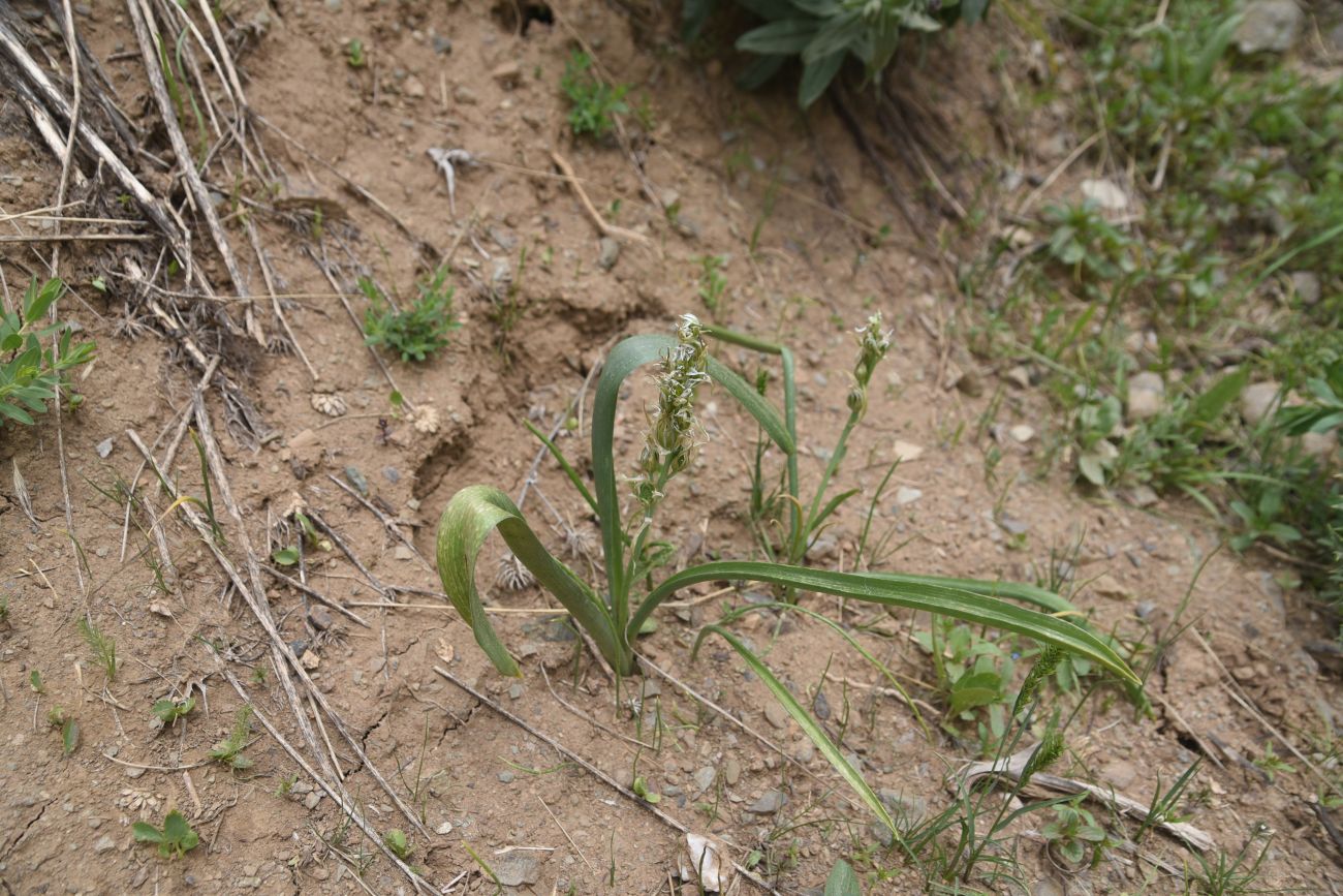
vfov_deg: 27.0
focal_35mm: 50
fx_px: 1865
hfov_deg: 39.6
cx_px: 672
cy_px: 448
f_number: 5
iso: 160
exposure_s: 1/500
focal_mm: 50
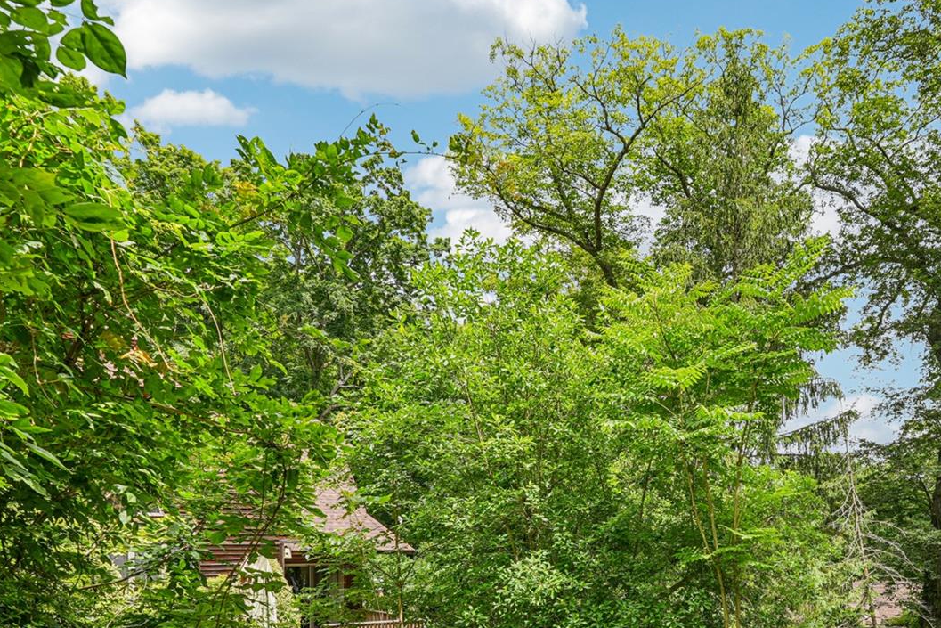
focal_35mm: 31
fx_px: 810
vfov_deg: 39.3
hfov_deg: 59.1
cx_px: 614
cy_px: 567
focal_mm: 16
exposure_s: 1/60
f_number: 8
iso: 100
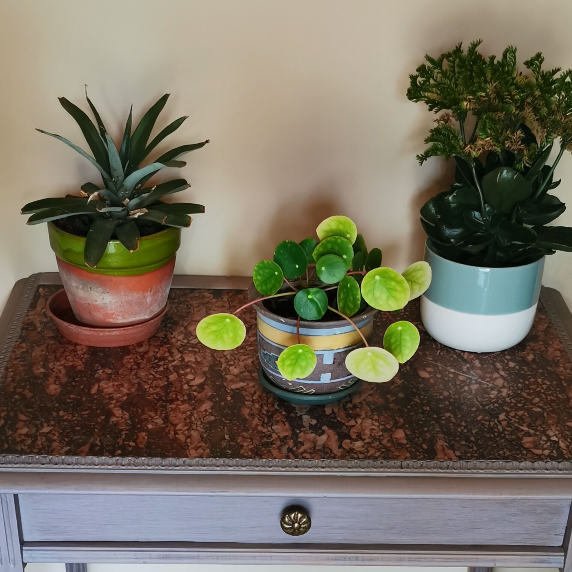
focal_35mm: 60
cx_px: 301
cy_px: 476
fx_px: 1122
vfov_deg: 27.9
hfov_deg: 28.6
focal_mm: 5.56
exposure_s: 1/120
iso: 160
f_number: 1.6
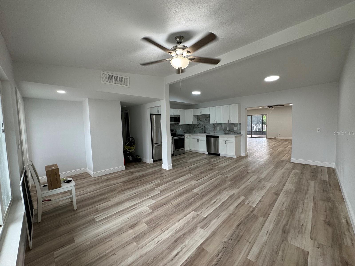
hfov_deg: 102.1
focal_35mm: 14
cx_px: 178
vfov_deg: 85.7
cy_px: 133
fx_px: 144
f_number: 2.2
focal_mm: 2.22
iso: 125
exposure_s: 1/120
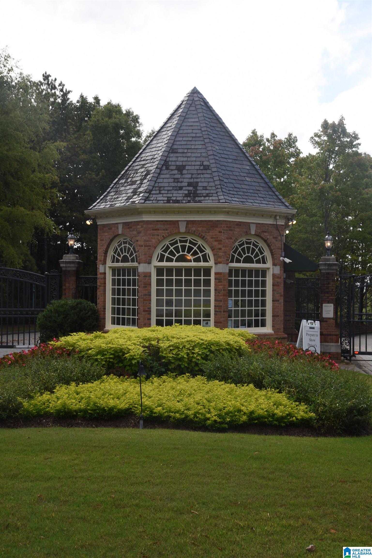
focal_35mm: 52
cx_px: 186
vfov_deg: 38.2
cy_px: 279
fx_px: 806
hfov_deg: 26.0
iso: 250
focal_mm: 52
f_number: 13
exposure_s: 1/100
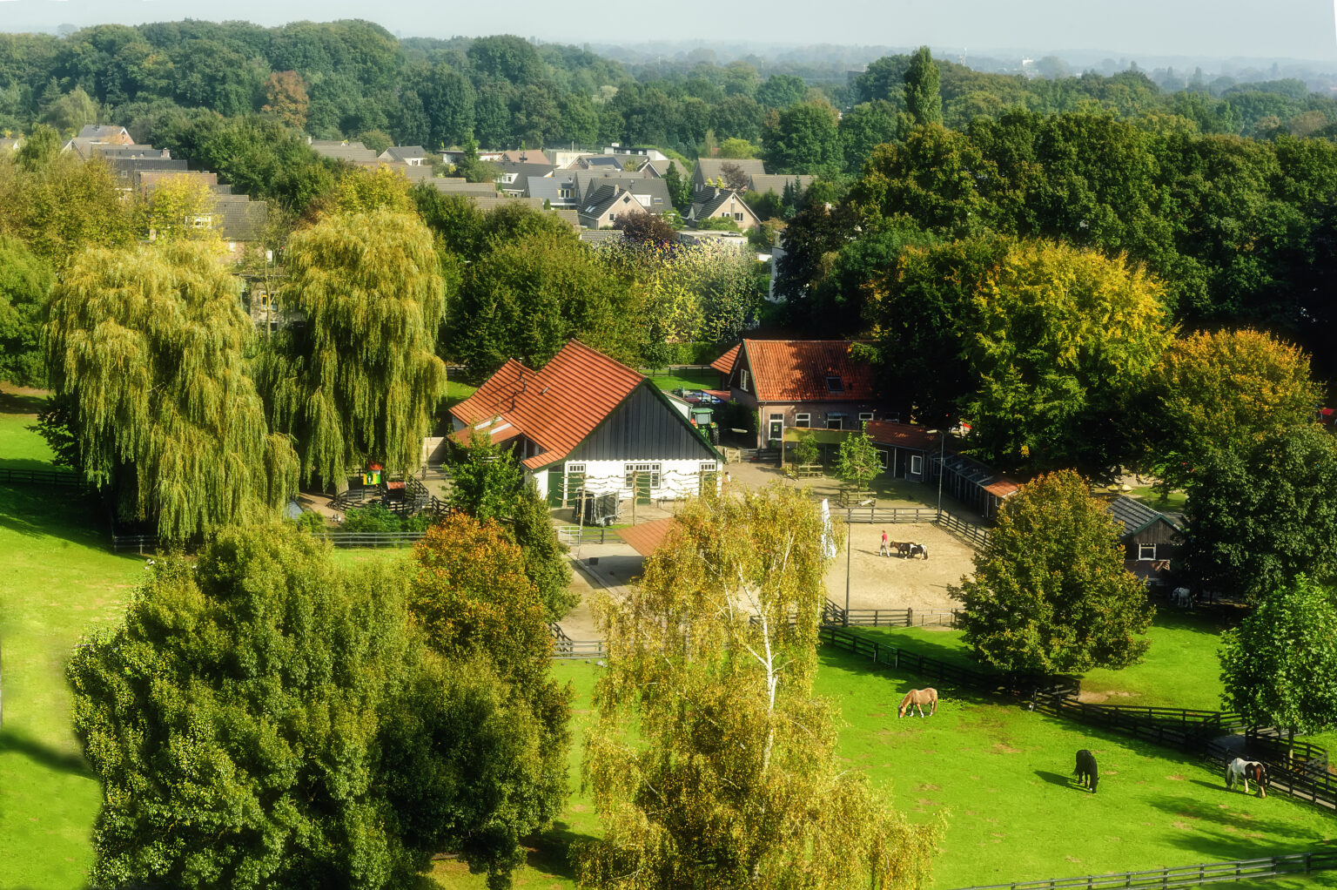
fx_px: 2598
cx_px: 668
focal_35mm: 70
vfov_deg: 19.4
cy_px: 445
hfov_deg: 28.9
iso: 400
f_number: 14
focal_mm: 70
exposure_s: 1/320
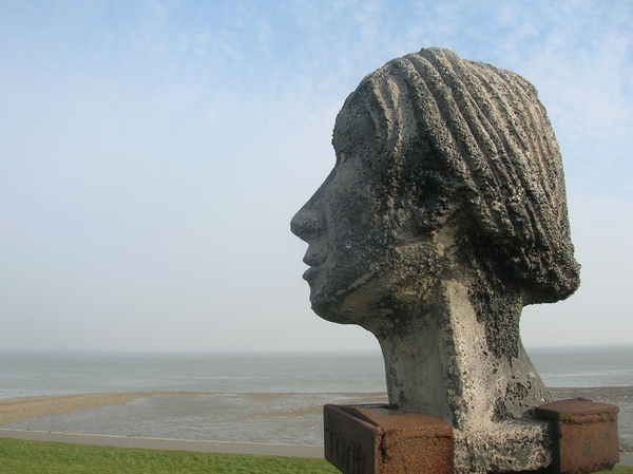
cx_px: 316
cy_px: 237
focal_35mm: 34
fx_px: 621
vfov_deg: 41.7
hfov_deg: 54.0
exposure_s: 1/286
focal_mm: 5.7
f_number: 4.9
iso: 50
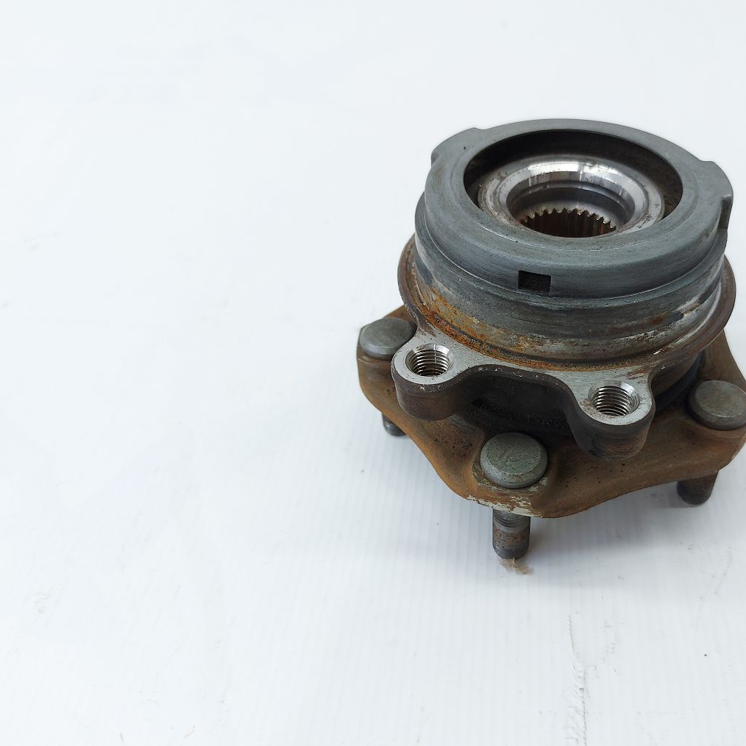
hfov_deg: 54.5
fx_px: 707
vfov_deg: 55.6
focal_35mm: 29
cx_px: 495
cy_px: 377
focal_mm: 5.23
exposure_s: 1/50
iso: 64
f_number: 1.8
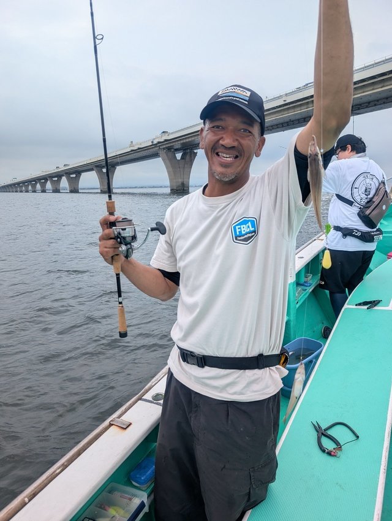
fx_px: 361
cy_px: 260
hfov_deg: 56.9
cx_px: 196
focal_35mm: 24
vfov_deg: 71.5
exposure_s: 1/917
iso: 21
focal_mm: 6.9
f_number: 1.68
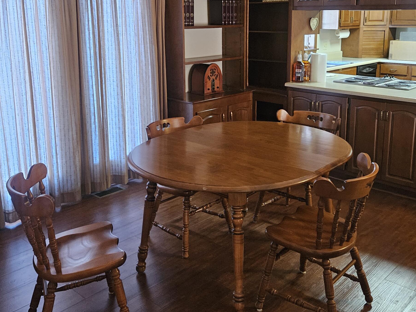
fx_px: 457
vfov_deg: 37.3
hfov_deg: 48.9
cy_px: 104
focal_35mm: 38
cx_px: 220
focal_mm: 5.4
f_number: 1.8
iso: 800
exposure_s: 1/120
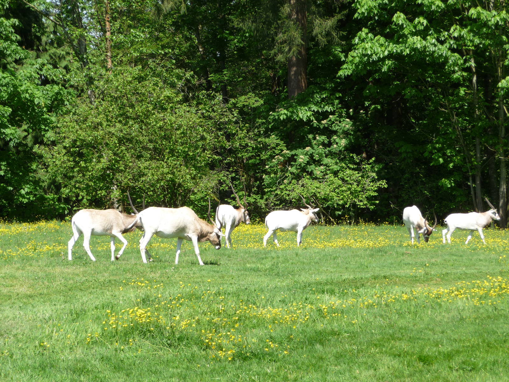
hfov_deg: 17.6
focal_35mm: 112
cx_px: 254
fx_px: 1647
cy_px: 191
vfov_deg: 13.2
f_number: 4.7
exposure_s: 1/320
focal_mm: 19.1
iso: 100
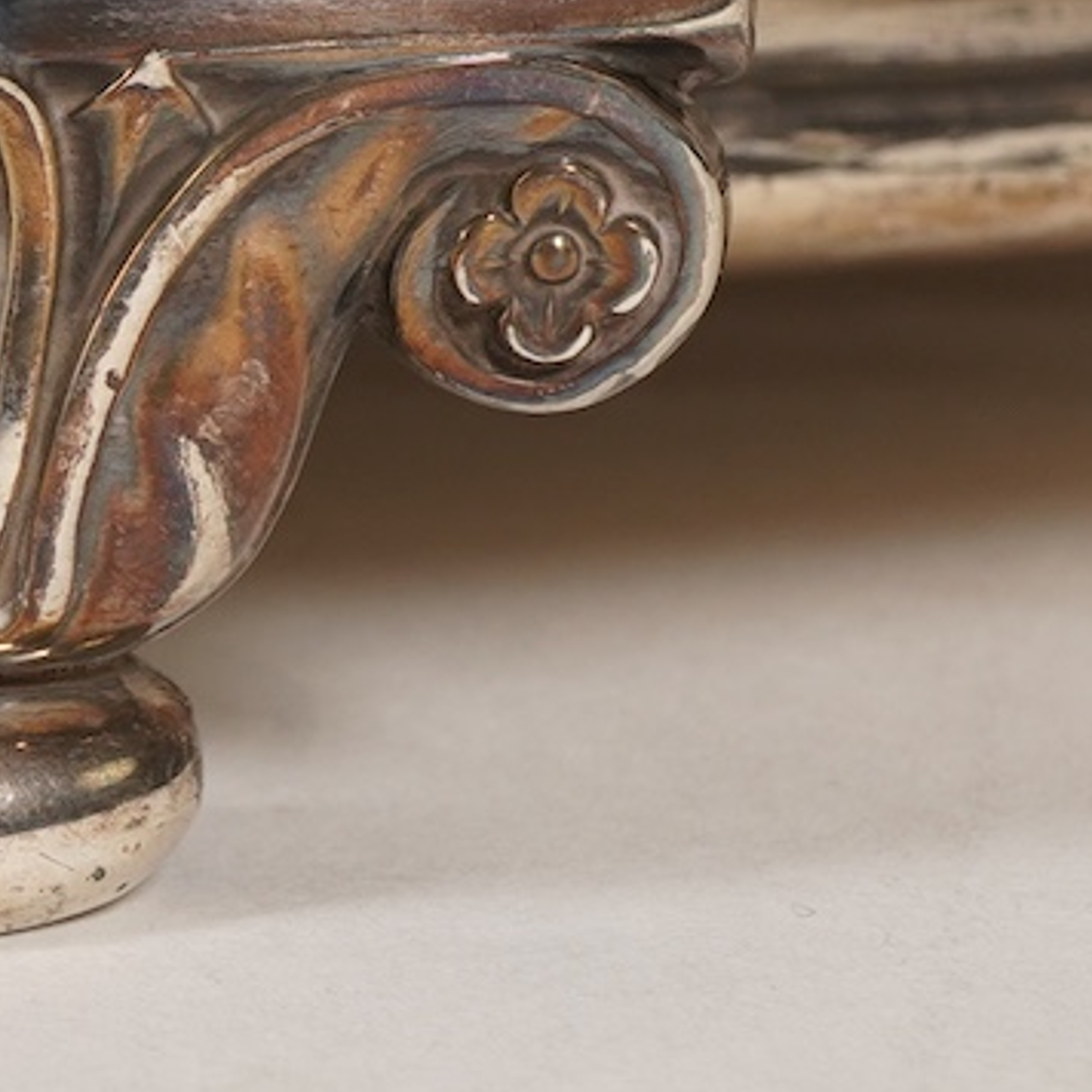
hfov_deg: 10.2
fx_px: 6032
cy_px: 337
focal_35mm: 169
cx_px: -193
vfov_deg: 10.3
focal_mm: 30
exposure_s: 1/125
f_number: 22
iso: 400
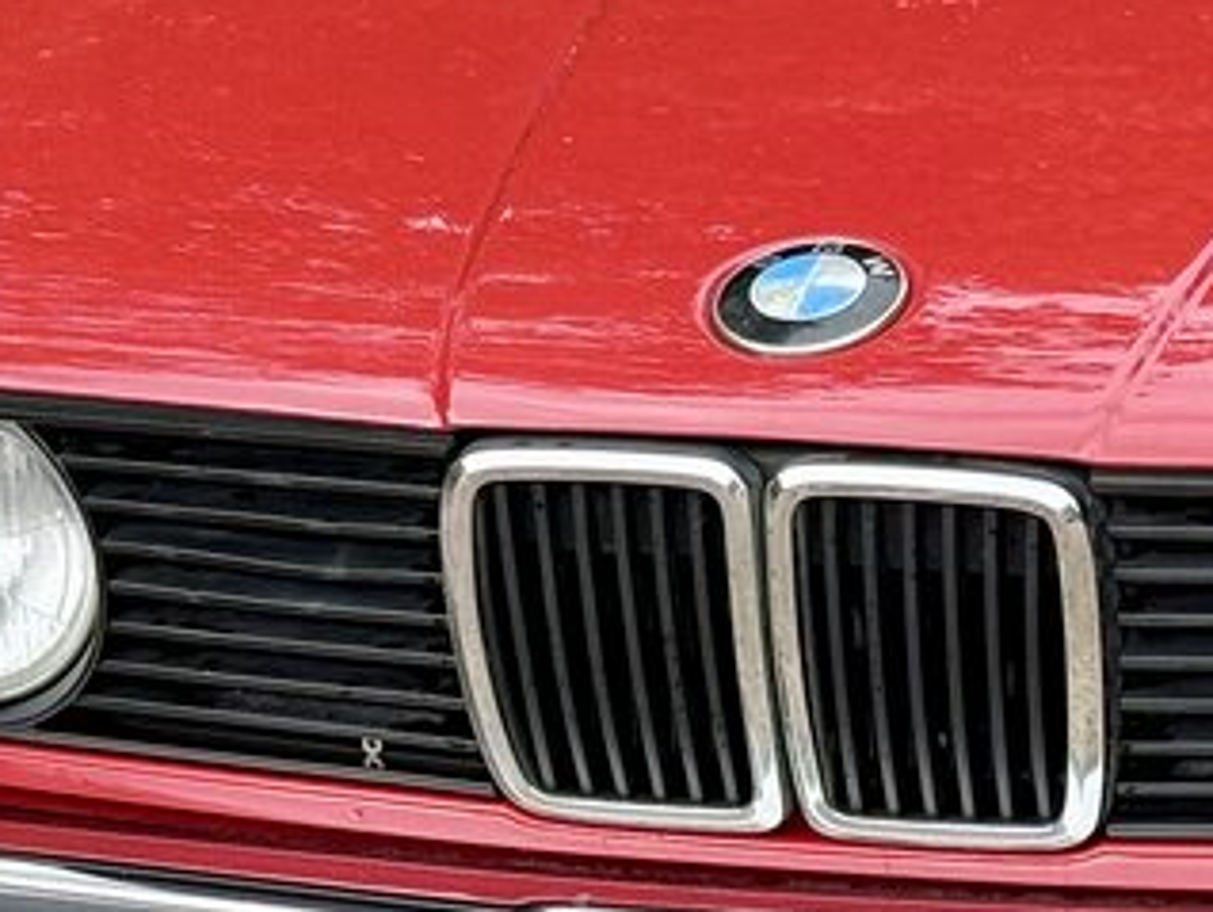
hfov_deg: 10.1
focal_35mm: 193
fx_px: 6768
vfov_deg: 7.7
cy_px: 259
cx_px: 1430
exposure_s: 1/951
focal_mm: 6.76
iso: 80
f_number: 1.78
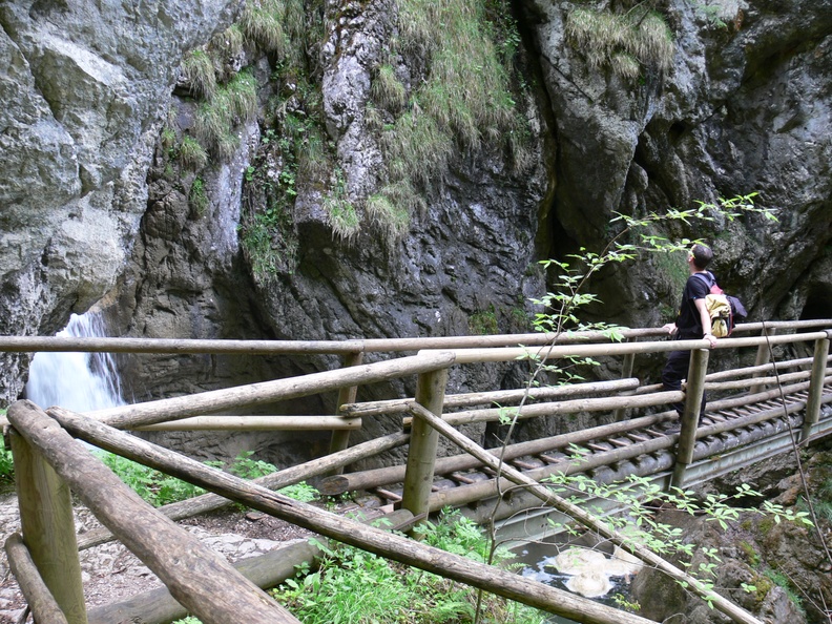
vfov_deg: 40.7
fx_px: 841
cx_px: 416
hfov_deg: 52.6
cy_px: 312
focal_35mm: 35
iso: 80
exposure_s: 1/50
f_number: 2.8
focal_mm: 7.4
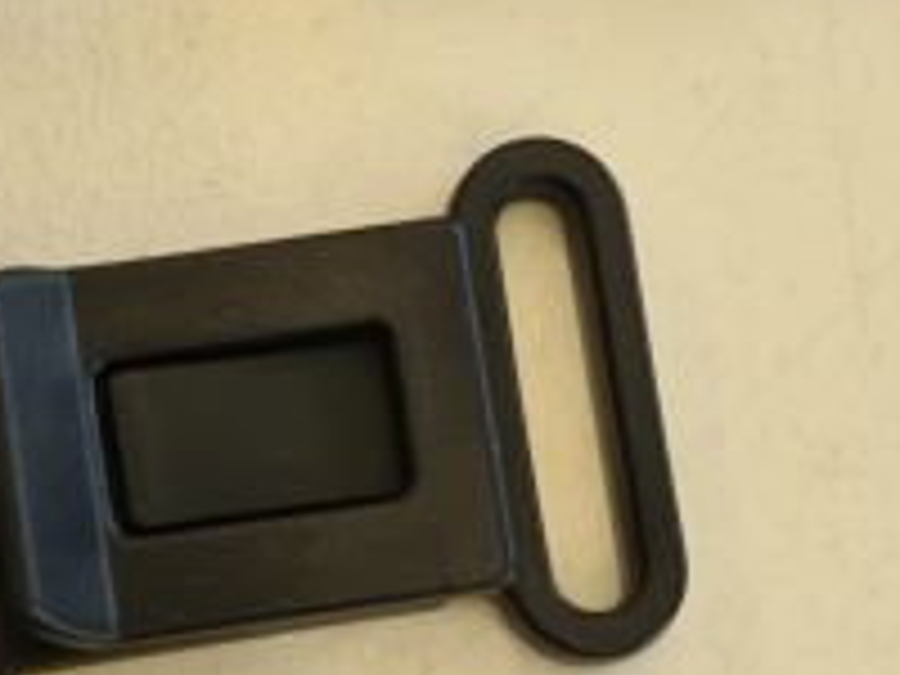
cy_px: 576
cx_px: 220
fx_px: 2704
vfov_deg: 14.1
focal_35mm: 104
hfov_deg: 18.8
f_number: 1.8
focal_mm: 5.4
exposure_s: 1/107
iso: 50
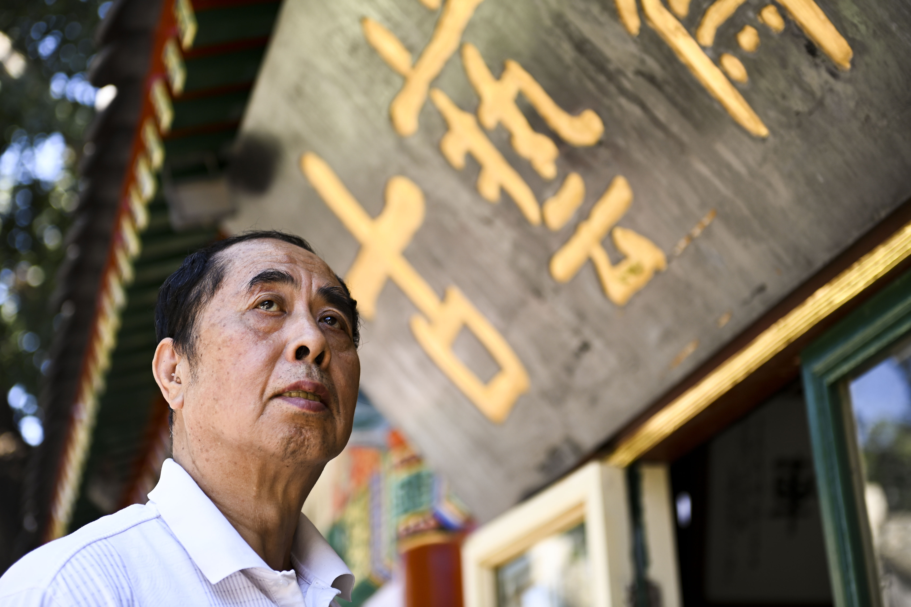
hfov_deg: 30.5
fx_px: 1670
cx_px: 456
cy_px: 304
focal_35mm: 66
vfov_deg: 20.6
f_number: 2.8
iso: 125
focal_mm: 66
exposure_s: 1/200
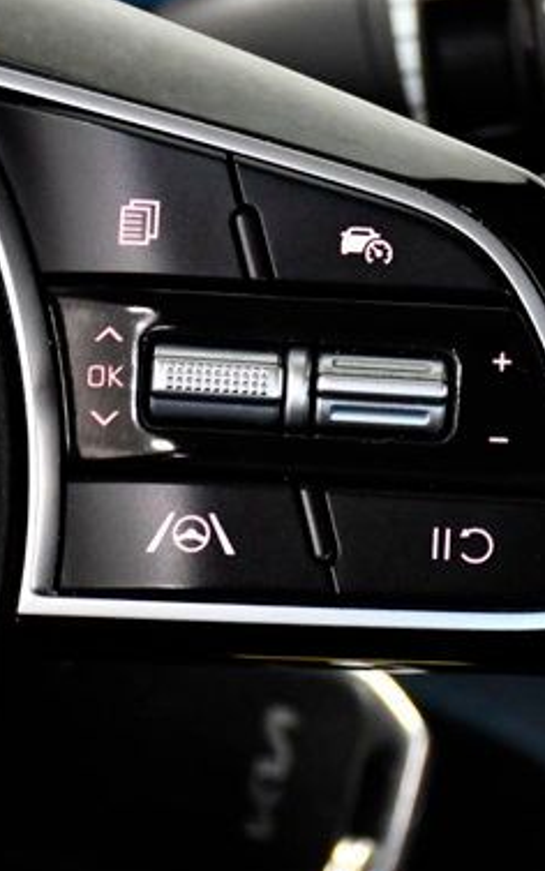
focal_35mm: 199
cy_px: 437
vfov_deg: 10.5
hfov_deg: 6.6
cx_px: 374
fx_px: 4724
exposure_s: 1/125
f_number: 4.5
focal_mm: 48
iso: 2500
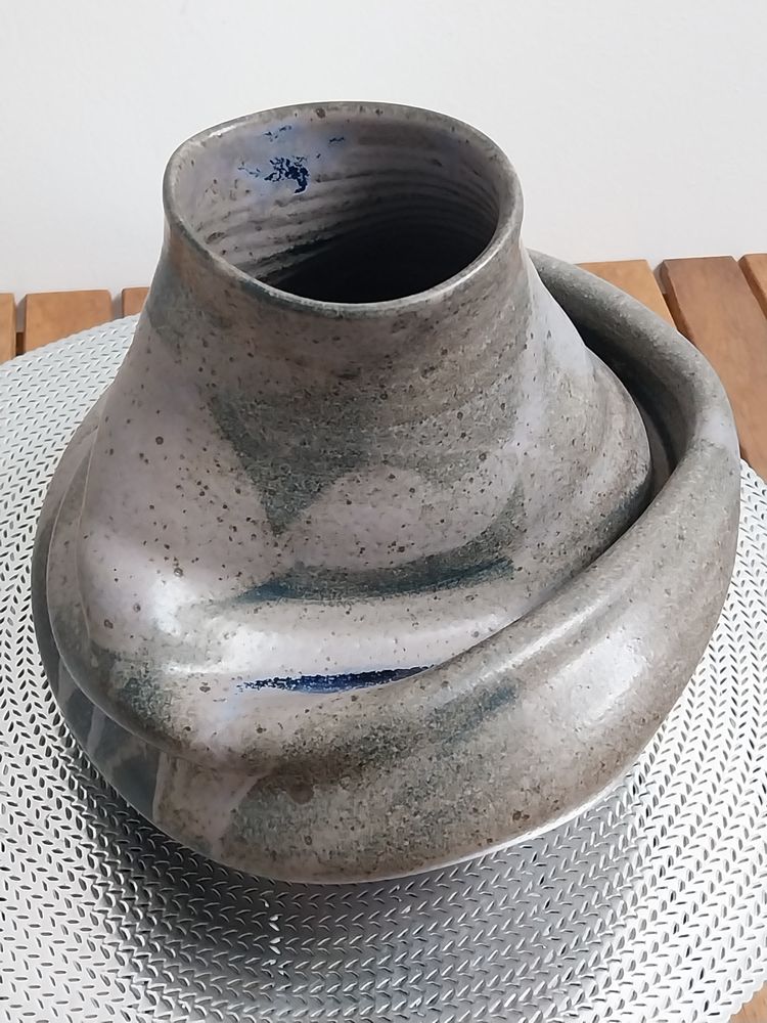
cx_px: 384
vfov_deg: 67.3
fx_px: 768
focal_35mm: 26
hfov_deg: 53.1
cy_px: 512
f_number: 1.8
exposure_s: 1/50
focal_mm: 4
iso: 320
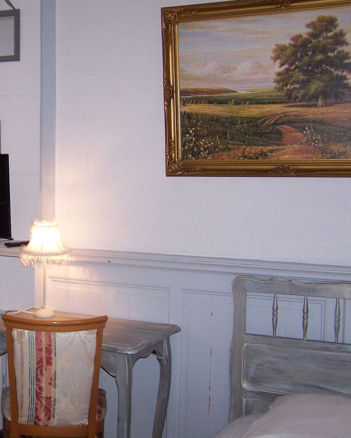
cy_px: 214
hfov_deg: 23.9
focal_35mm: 61
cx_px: 2
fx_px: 792
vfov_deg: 31.0
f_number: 2.8
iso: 140
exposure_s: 1/60
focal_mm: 6.3
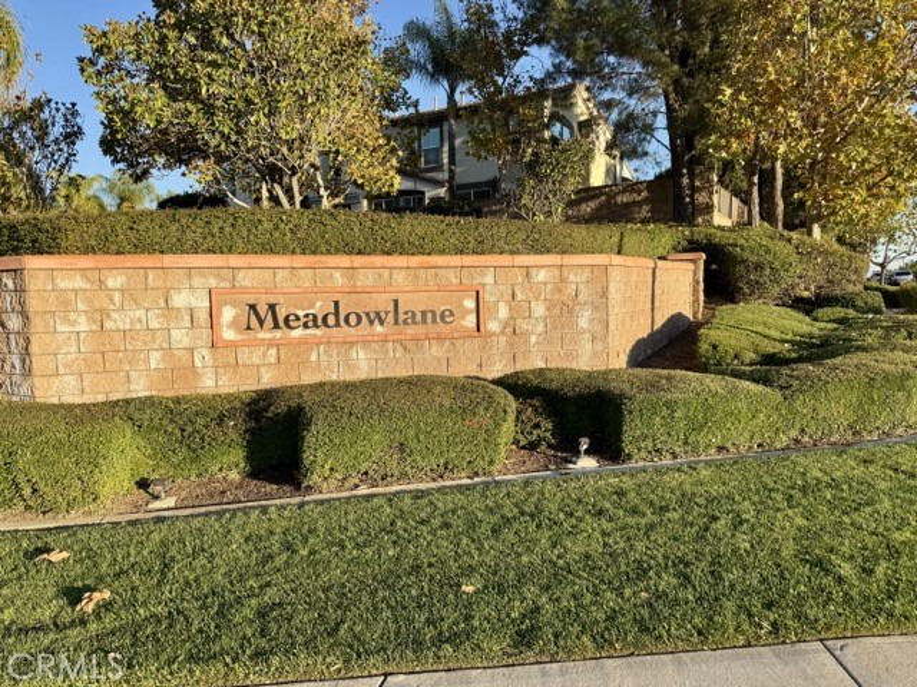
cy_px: 344
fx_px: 636
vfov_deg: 56.8
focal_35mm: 24
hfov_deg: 71.6
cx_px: 458
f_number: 1.78
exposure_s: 1/2041
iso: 80
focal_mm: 6.76
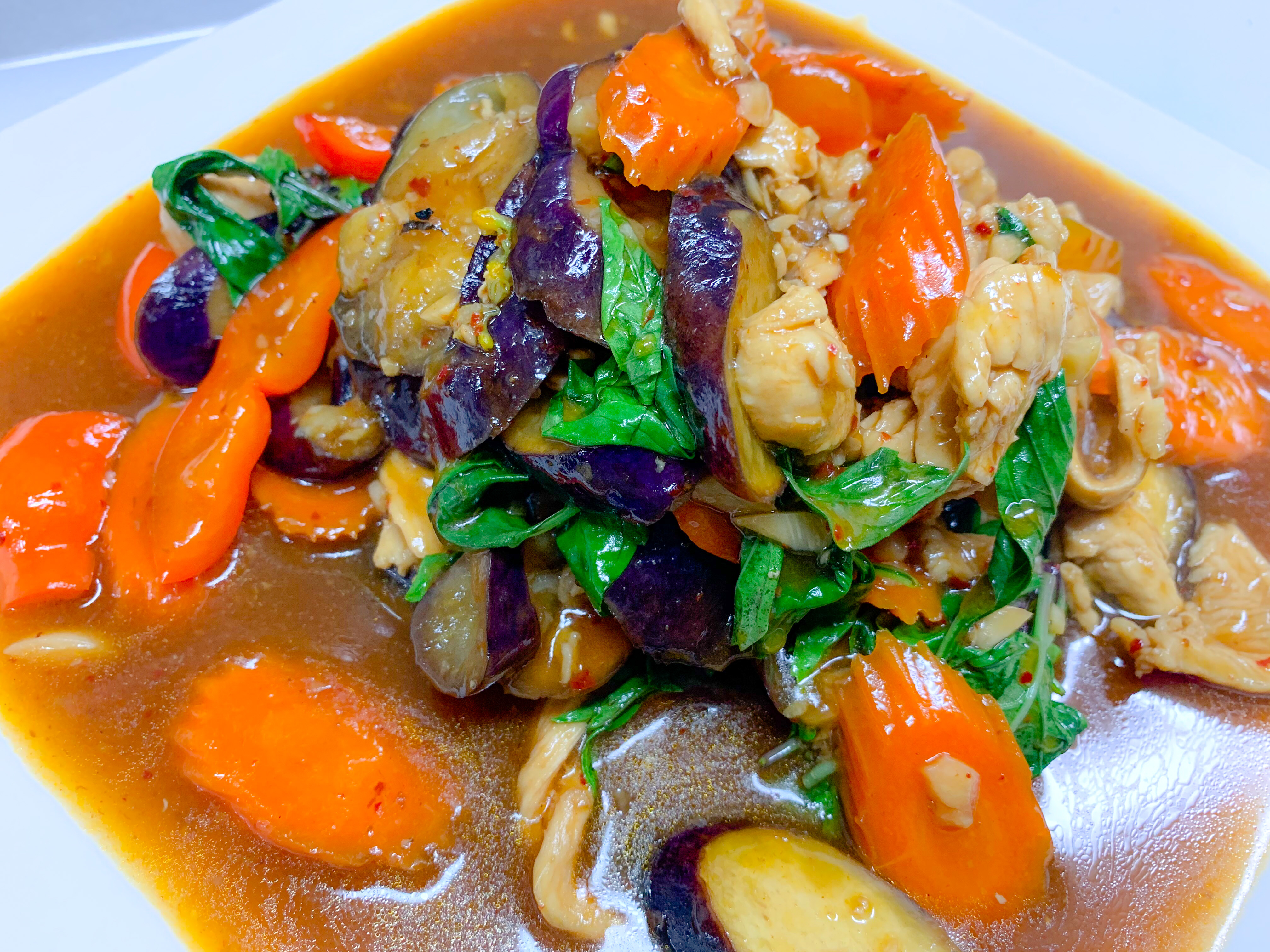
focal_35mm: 26
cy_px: 476
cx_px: 635
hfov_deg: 67.3
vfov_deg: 53.1
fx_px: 954
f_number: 1.8
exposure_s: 1/60
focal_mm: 4.25
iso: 160
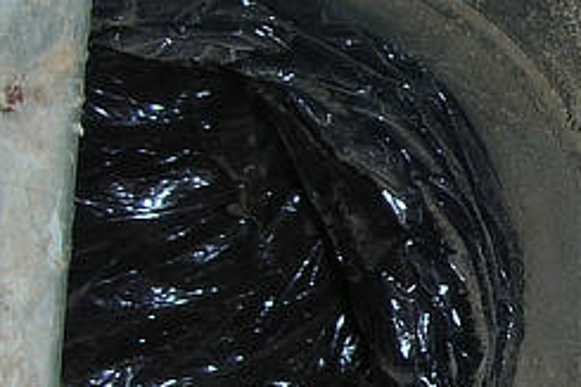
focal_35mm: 119
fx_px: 1919
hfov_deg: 16.4
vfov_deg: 11.5
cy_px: 216
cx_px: 733
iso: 50
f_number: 3
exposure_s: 1/60
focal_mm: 5.8
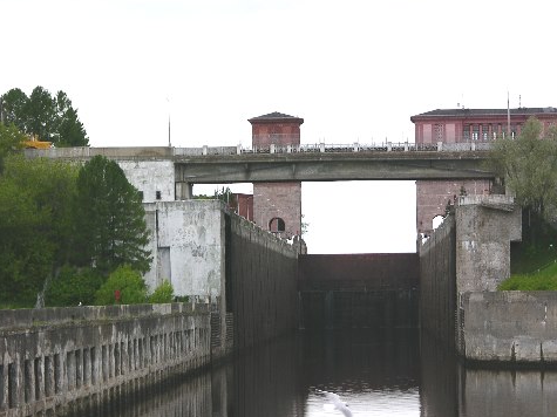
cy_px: 230
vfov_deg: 8.6
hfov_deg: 11.4
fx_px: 2783
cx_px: 321
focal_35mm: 173
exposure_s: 1/99.7
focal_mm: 34.7
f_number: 4.3
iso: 50
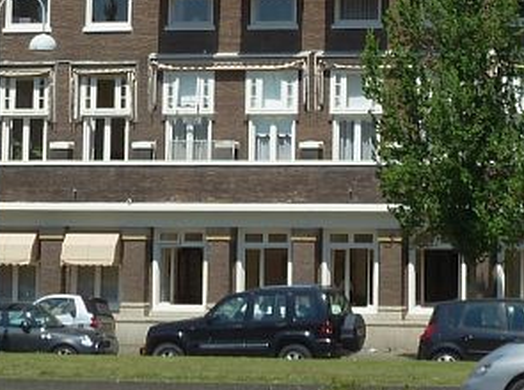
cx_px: 346
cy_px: -209
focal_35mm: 205
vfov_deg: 7.1
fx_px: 3097
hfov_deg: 9.7
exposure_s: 1/500
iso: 80
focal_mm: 9.7
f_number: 3.9
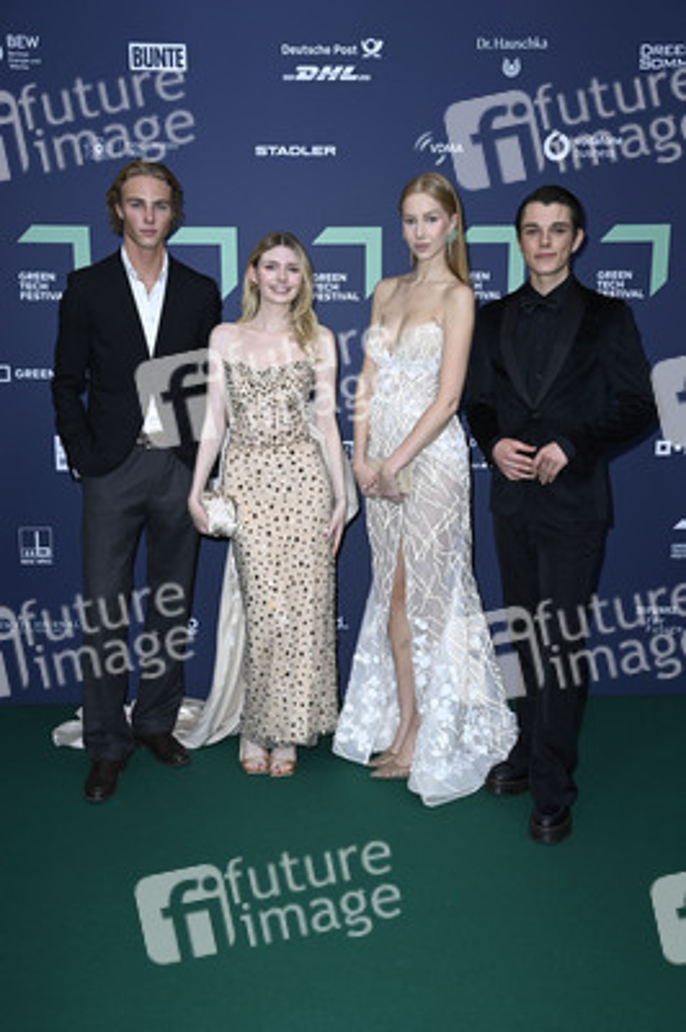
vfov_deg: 50.7
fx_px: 1088
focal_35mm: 38
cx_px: 343
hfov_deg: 35.0
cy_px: 516
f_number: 5
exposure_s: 1/250
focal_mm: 38
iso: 500
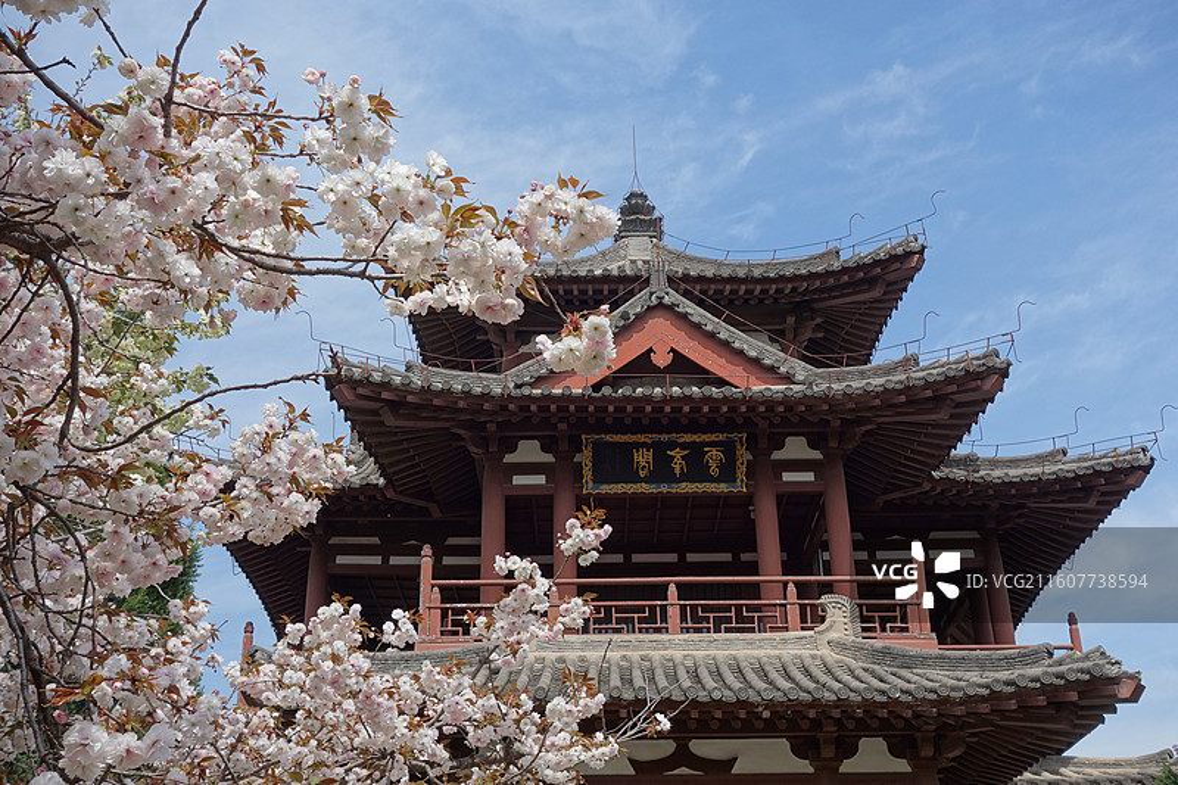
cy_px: 392
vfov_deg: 31.2
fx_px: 1407
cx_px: 589
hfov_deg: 45.4
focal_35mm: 43
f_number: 5.6
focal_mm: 15.82
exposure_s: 1/500
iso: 125
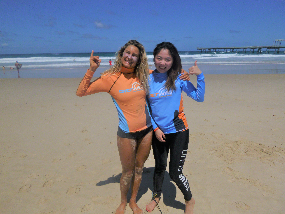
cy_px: 107
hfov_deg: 69.4
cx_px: 142
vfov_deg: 54.9
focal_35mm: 25
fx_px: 206
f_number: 9
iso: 100
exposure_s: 1/640
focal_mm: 4.5
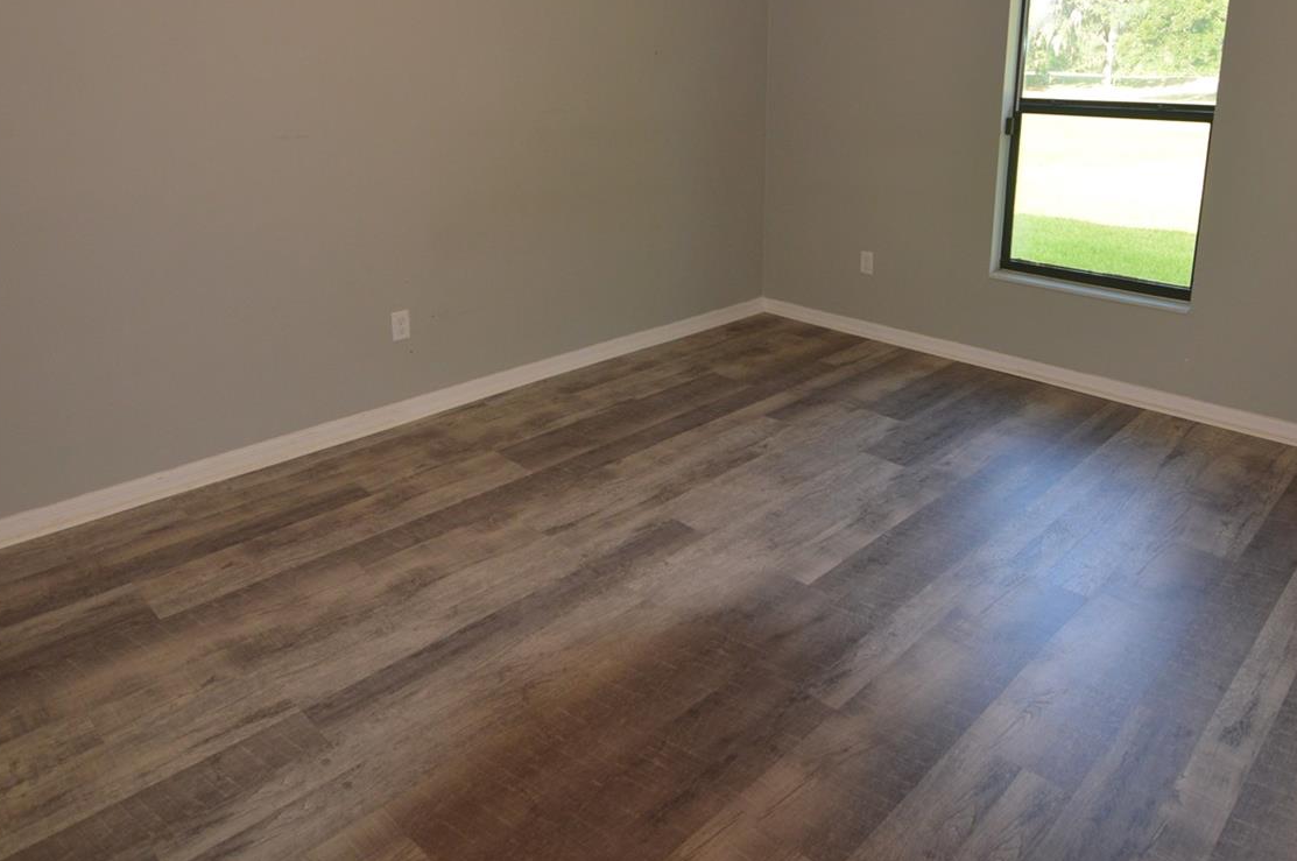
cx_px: 691
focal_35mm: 24
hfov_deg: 74.4
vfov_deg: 52.0
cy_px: 255
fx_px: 853
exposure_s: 1/100
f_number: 4
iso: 400
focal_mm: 11
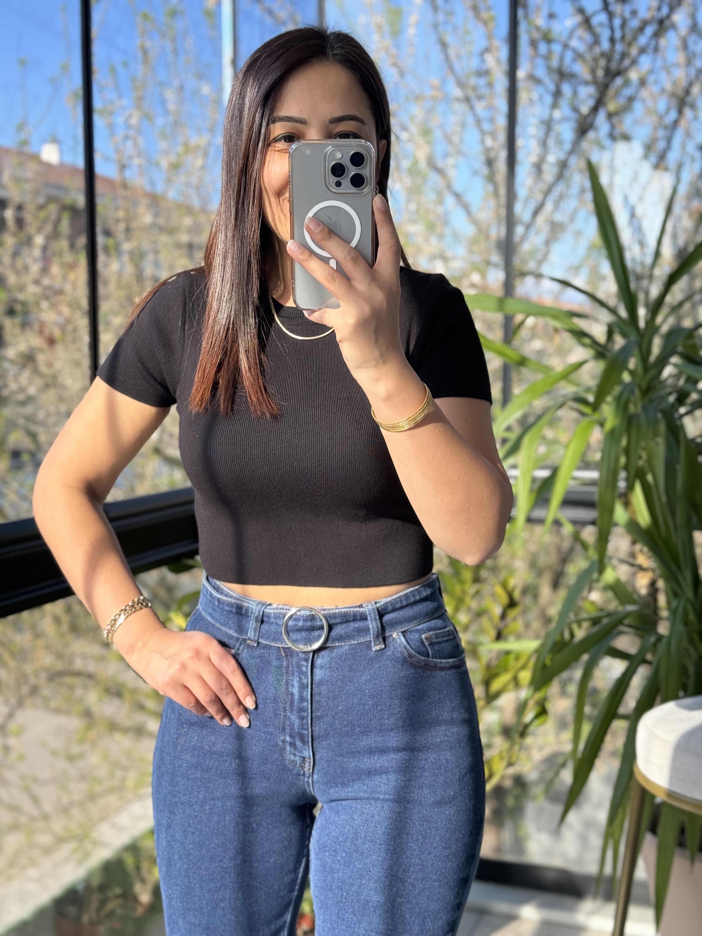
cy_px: 468
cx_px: 351
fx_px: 1298
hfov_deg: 30.3
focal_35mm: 48
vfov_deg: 39.7
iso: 64
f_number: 1.78
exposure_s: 1/349
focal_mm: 6.86
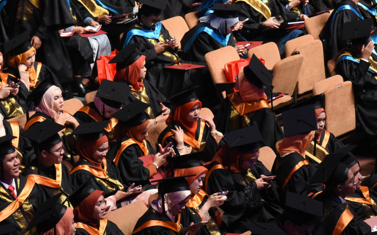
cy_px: 138
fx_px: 1983
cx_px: 112
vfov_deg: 6.8
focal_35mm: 193
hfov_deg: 10.8
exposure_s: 1/50
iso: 5000
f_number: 11
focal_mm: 100
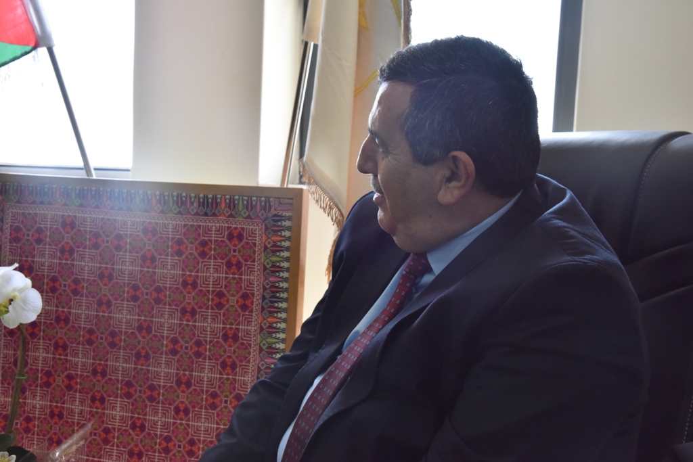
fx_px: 1001
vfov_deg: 26.0
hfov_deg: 38.2
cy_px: 231
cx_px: 346
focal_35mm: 52
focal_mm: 52
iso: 3200
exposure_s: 1/400
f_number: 10
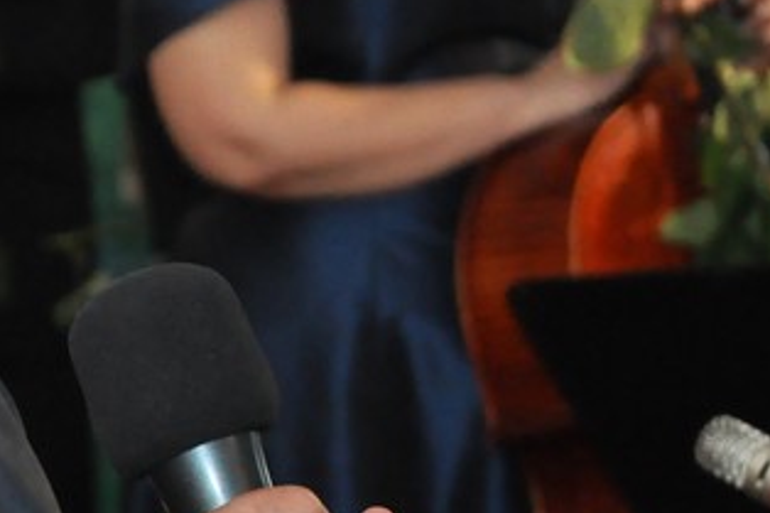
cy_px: 416
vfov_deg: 3.0
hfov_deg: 4.5
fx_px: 9791
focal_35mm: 458
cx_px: -299
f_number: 5.3
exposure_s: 1/200
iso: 1600
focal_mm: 80
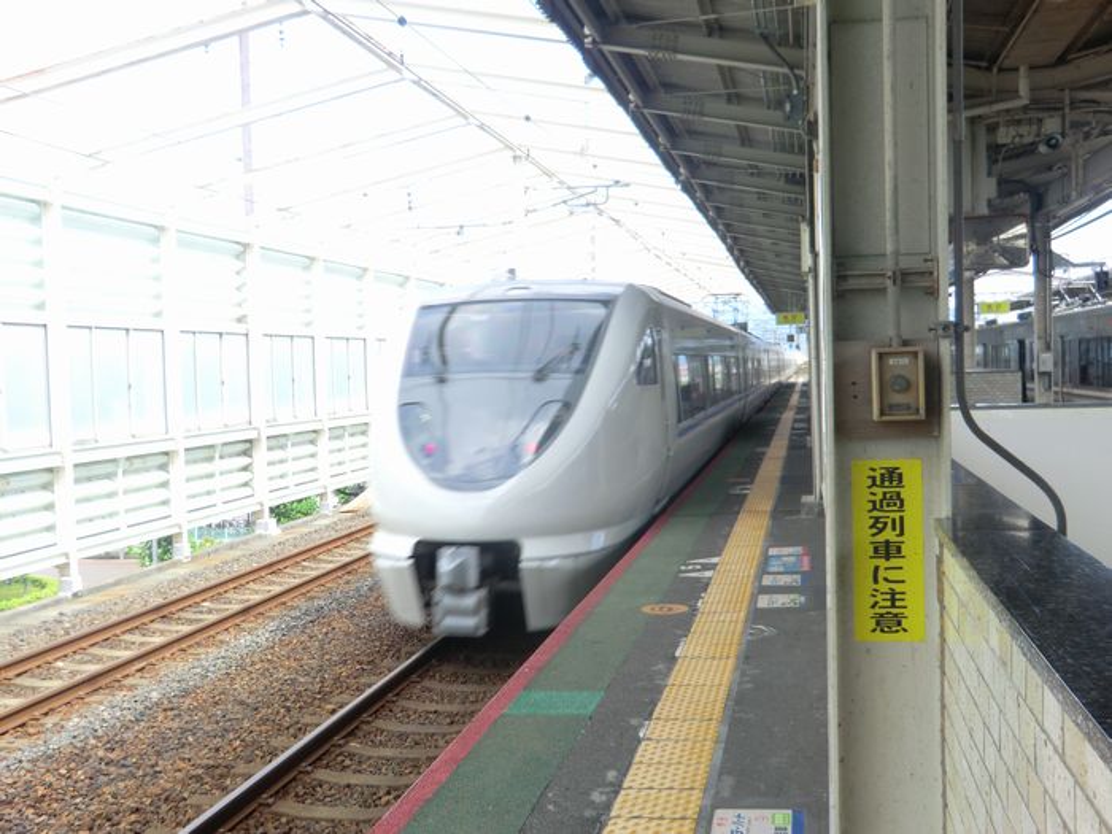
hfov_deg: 46.8
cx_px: 556
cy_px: 417
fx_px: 1285
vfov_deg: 36.0
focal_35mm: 40
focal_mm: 7.1
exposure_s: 1/125
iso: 64
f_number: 3.8
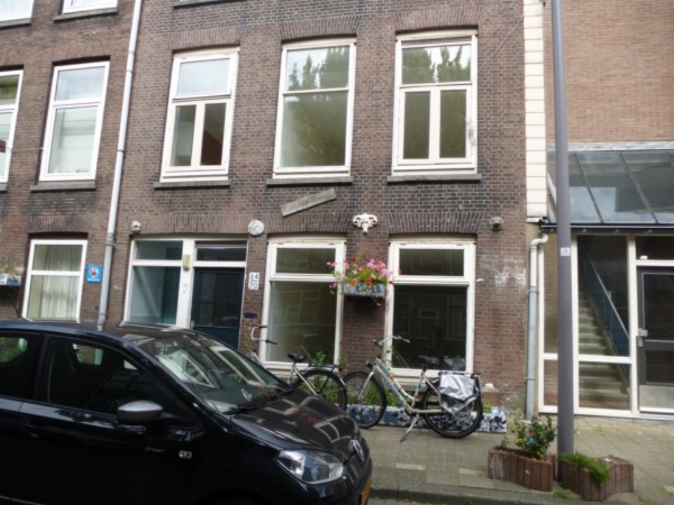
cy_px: 252
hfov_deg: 71.6
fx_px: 467
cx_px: 337
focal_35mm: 24
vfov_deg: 56.8
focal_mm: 4.3
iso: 100
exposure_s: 1/500
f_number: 3.3
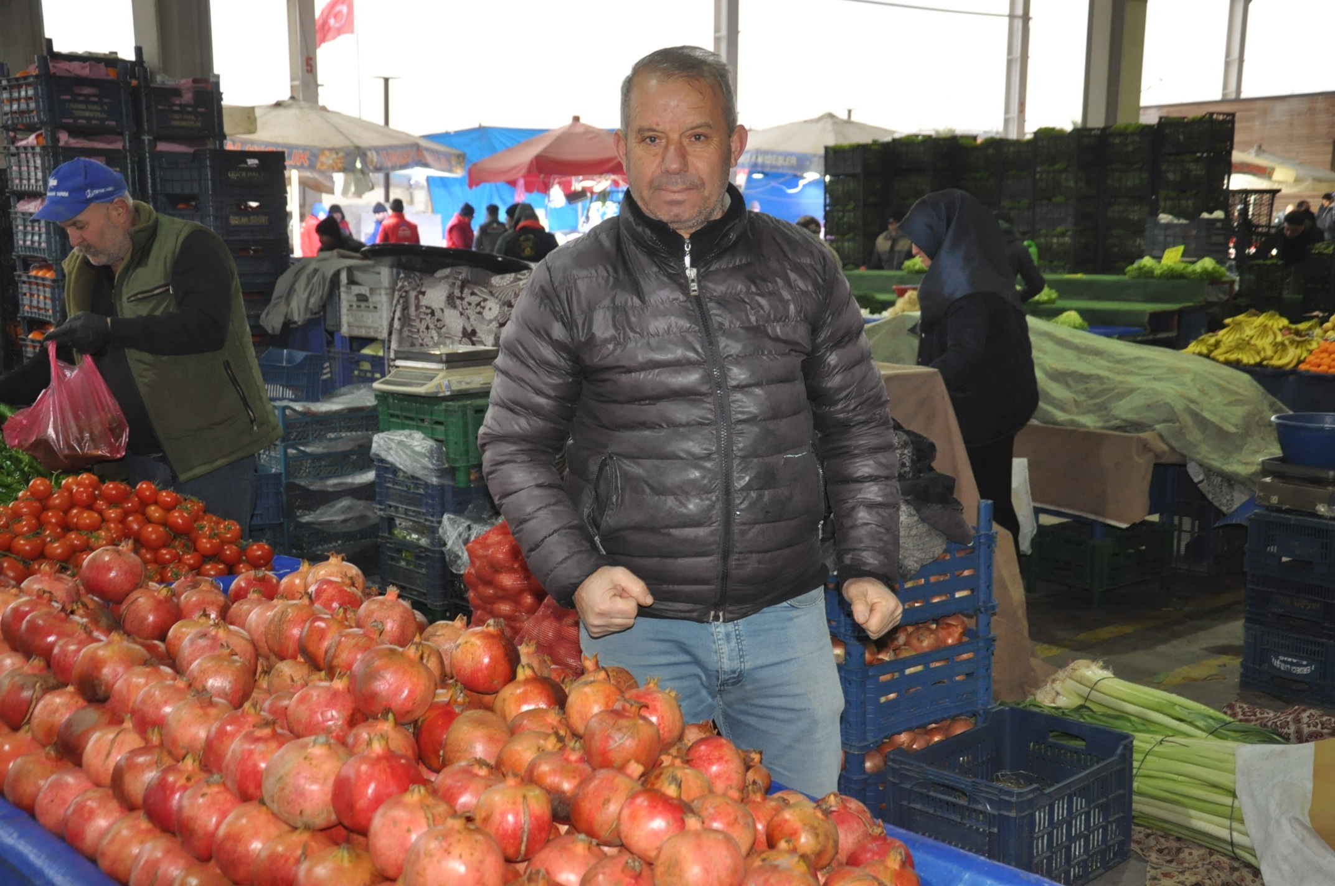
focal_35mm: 45
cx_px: 668
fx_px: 1667
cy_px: 443
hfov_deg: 43.7
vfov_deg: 29.8
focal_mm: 30
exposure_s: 1/60
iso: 800
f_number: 4.2
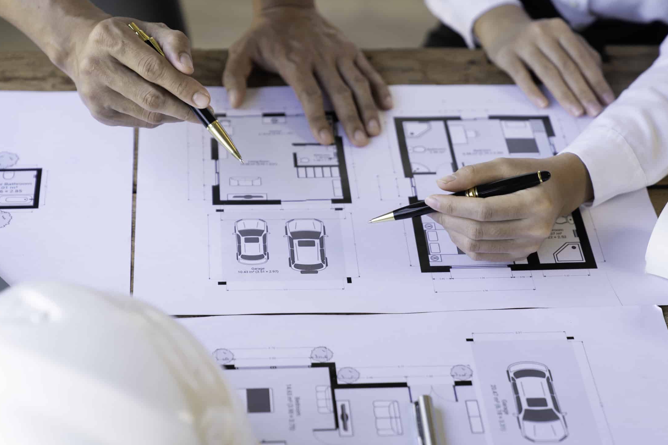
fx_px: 1522
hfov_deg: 24.8
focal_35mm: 82
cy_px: 190
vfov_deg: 16.6
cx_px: 334
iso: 200
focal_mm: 70
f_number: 2.8
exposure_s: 1/125
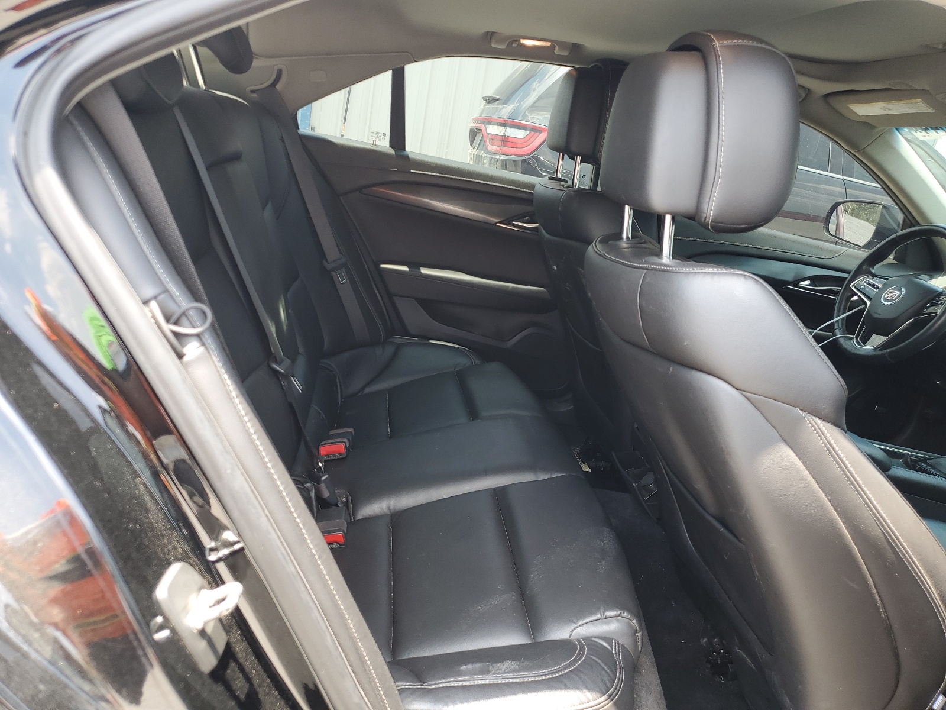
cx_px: 473
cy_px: 355
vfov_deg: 53.1
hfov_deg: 67.3
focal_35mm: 26
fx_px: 711
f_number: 1.5
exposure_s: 1/120
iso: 52
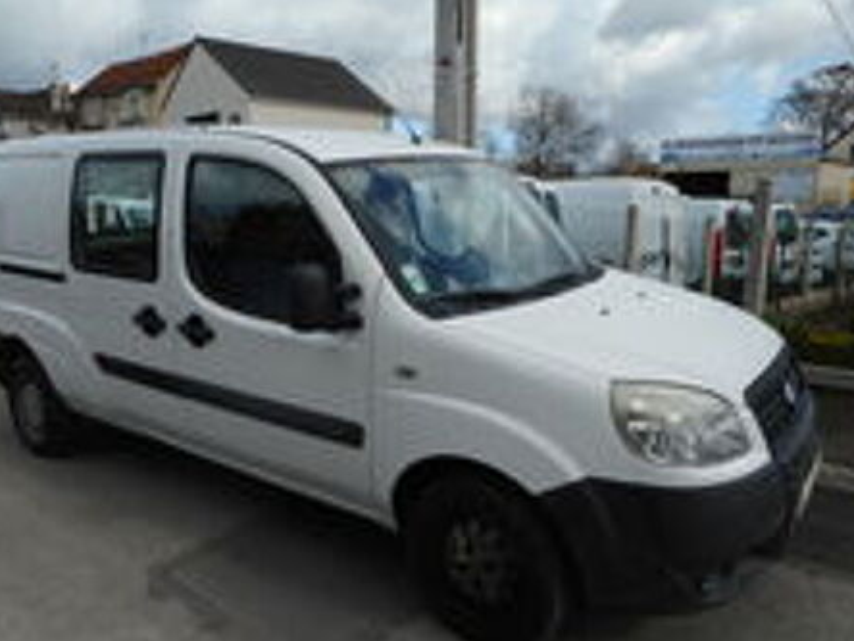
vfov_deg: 51.3
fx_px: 666
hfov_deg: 65.3
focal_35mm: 27
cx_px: 425
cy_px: 329
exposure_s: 1/800
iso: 80
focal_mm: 4.5
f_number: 3.7
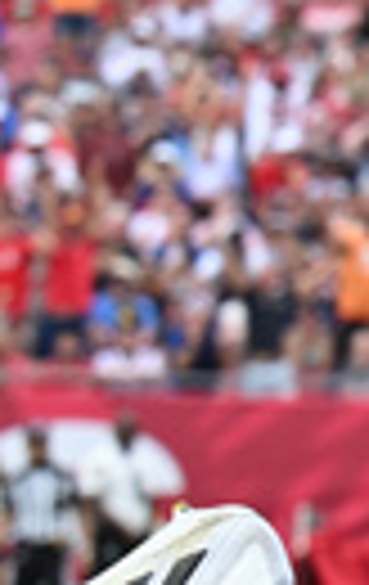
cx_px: 1202
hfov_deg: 2.3
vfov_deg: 3.7
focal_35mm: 560
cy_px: 259
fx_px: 8951
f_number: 4
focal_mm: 70
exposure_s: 1/1600
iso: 500
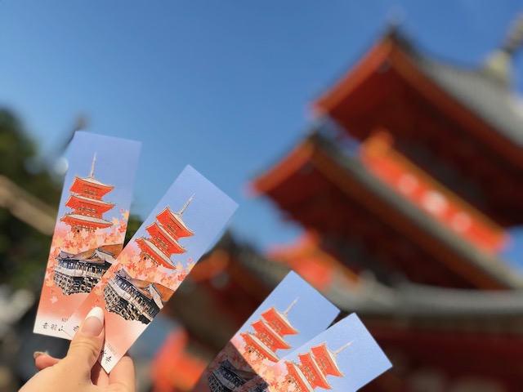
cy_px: 196
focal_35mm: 57
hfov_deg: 33.8
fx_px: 861
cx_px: 262
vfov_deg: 25.7
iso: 20
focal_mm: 6.6
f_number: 2.8
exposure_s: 1/1709
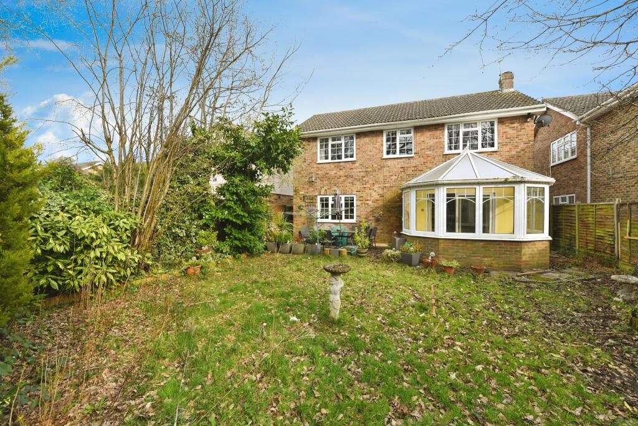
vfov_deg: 77.3
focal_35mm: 15
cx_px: 319
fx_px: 266
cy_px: 213
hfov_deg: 100.4
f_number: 10
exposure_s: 1/500
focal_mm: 15
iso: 800
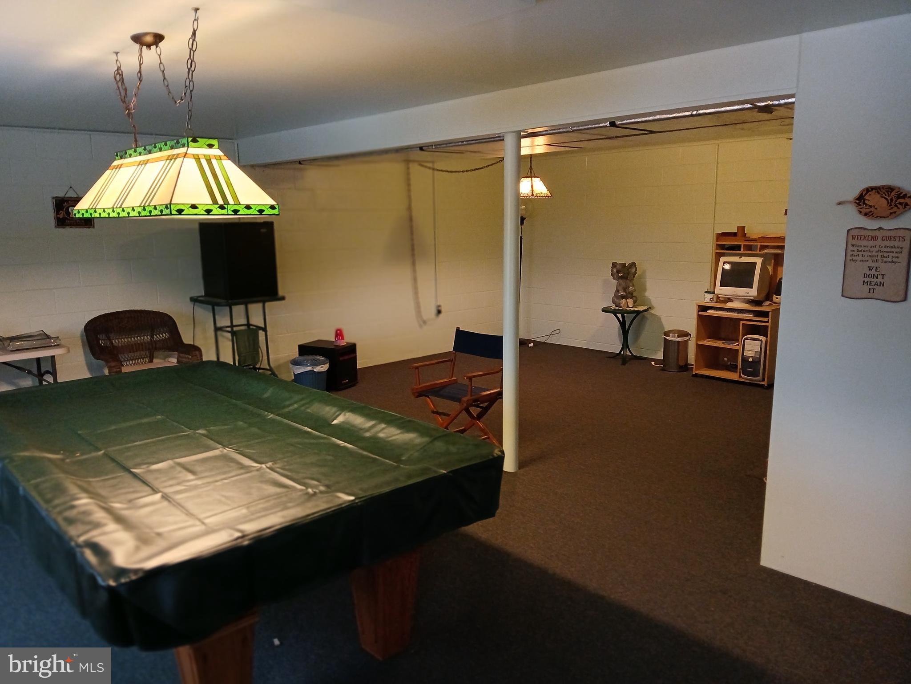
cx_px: 456
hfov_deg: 67.3
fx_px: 684
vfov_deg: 53.1
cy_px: 342
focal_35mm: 26
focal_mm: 3.98
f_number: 1.8
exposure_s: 1/30
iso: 250
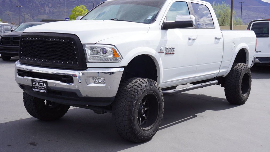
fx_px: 365
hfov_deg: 40.6
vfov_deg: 23.5
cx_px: 136
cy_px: 69
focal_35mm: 51
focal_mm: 32
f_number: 10
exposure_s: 1/125
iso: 100
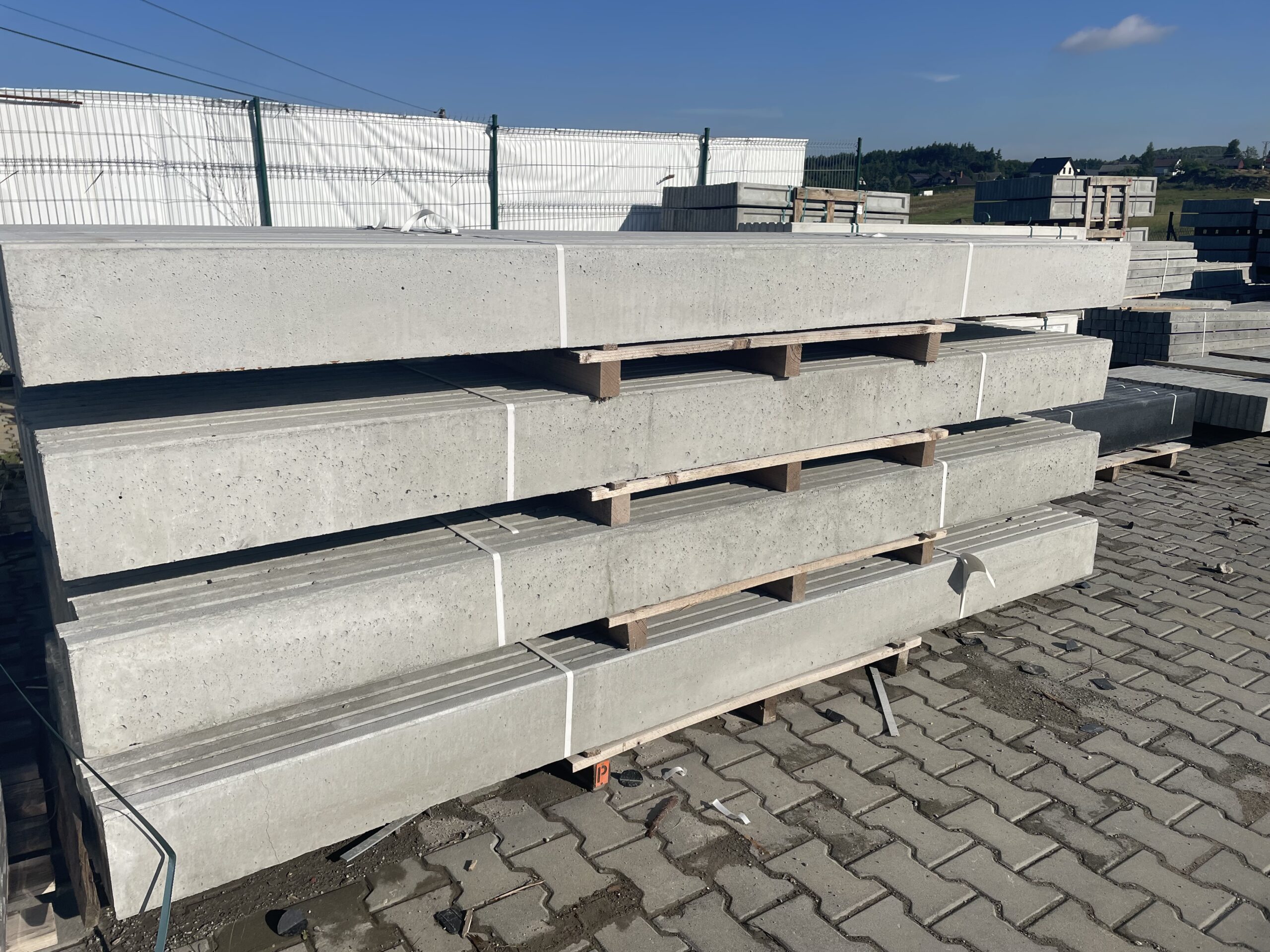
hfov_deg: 67.3
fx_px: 954
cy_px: 476
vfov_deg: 53.1
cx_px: 635
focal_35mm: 26
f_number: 1.6
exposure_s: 1/7813
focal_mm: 4.2
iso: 32
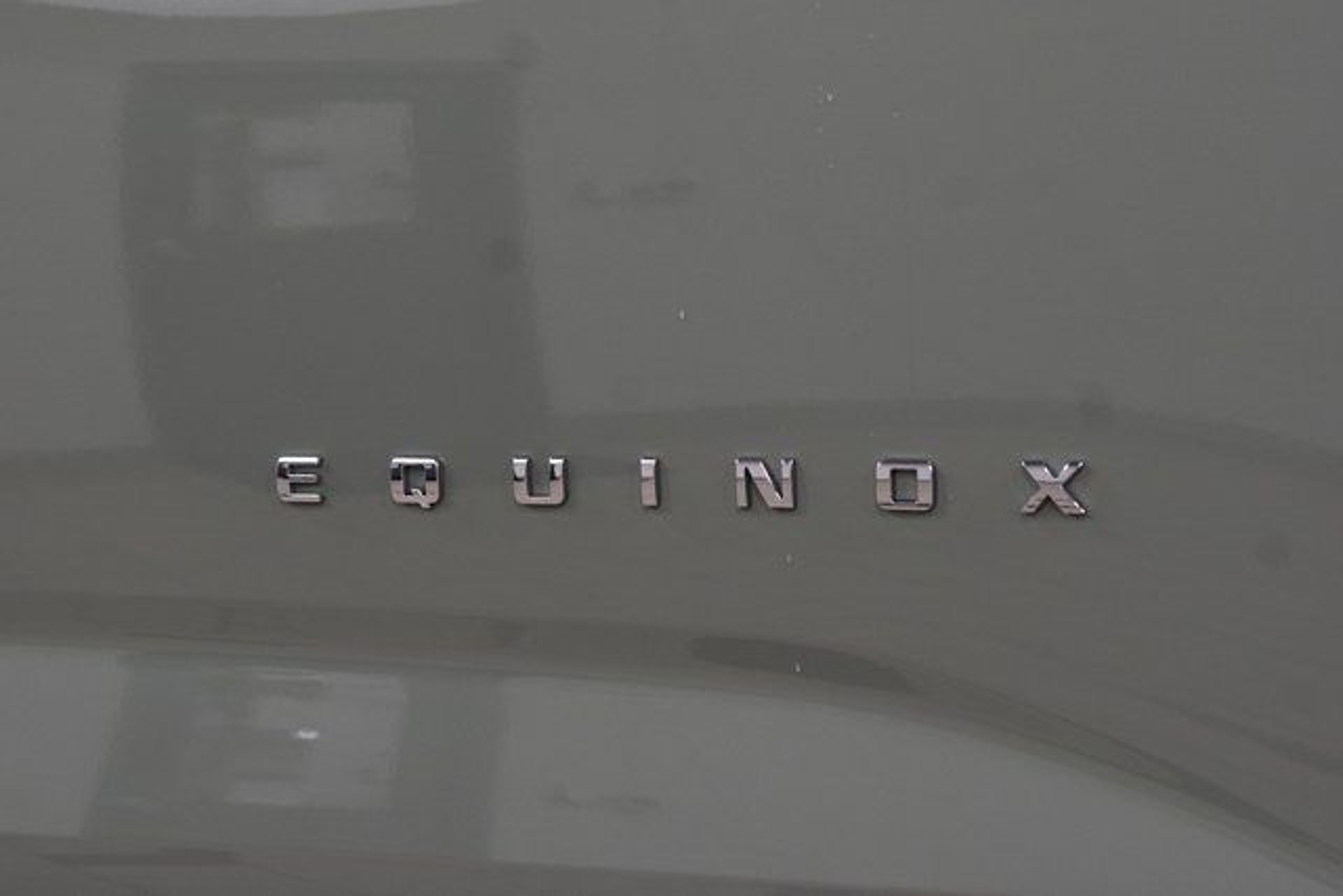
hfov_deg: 27.0
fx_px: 2798
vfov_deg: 18.2
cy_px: 448
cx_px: 672
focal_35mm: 75
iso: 1600
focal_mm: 50
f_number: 5.6
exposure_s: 1/60
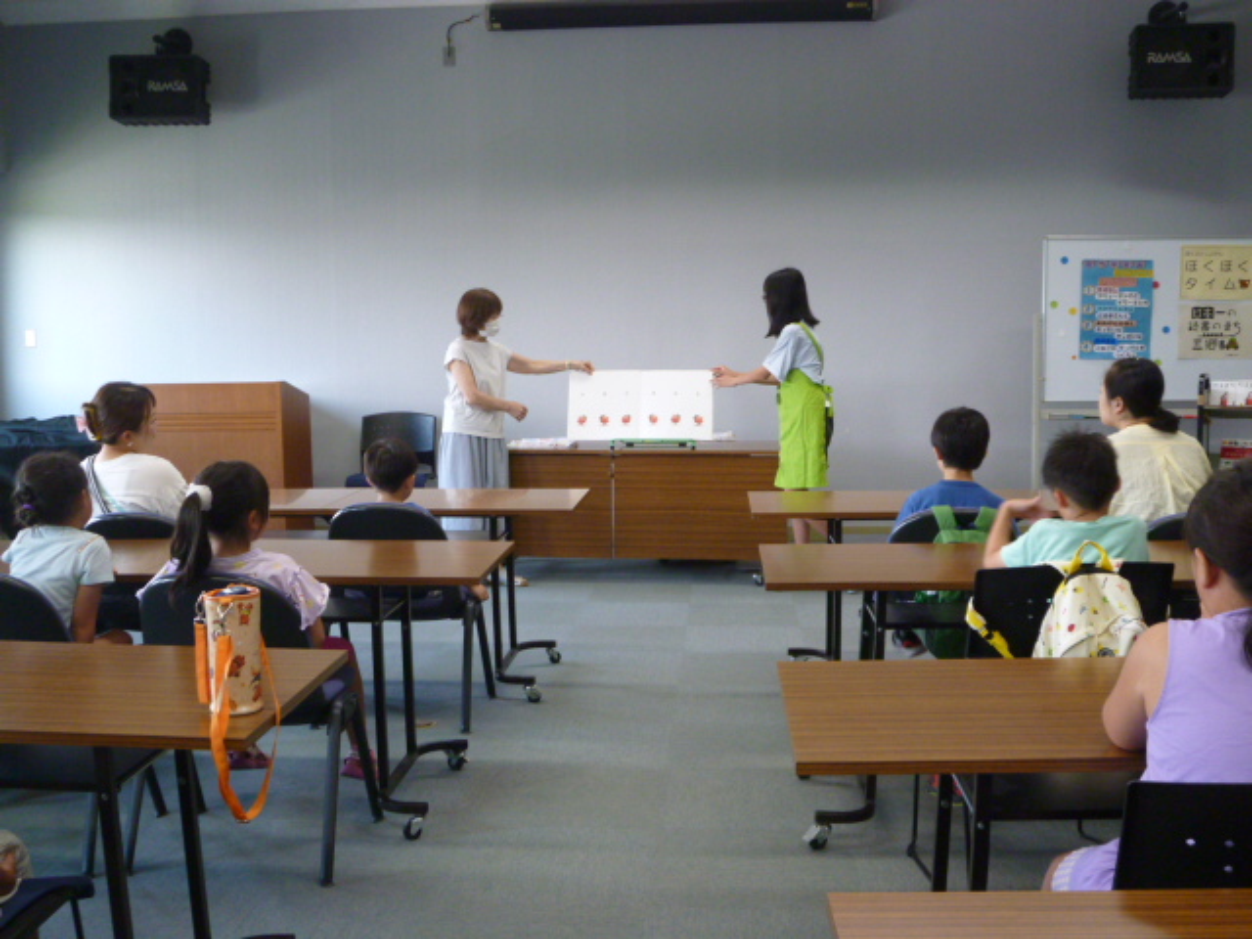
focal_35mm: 38
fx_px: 1374
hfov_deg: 49.0
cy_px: 470
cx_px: 626
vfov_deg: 37.7
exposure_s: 1/40
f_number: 3.5
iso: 320
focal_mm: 6.8
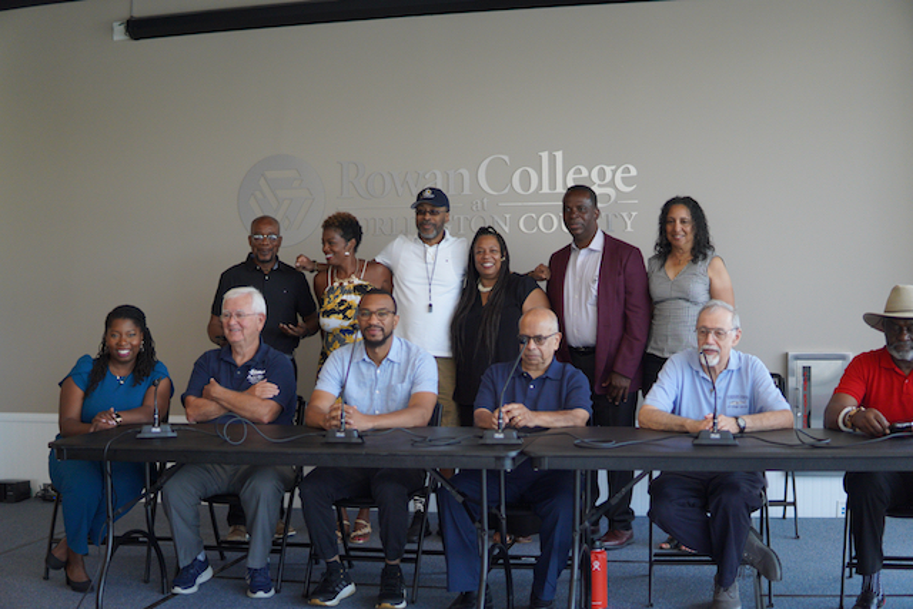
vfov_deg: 29.9
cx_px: 456
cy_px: 304
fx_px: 1141
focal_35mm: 45
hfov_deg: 43.6
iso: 640
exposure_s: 1/1600
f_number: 1.4
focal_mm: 30
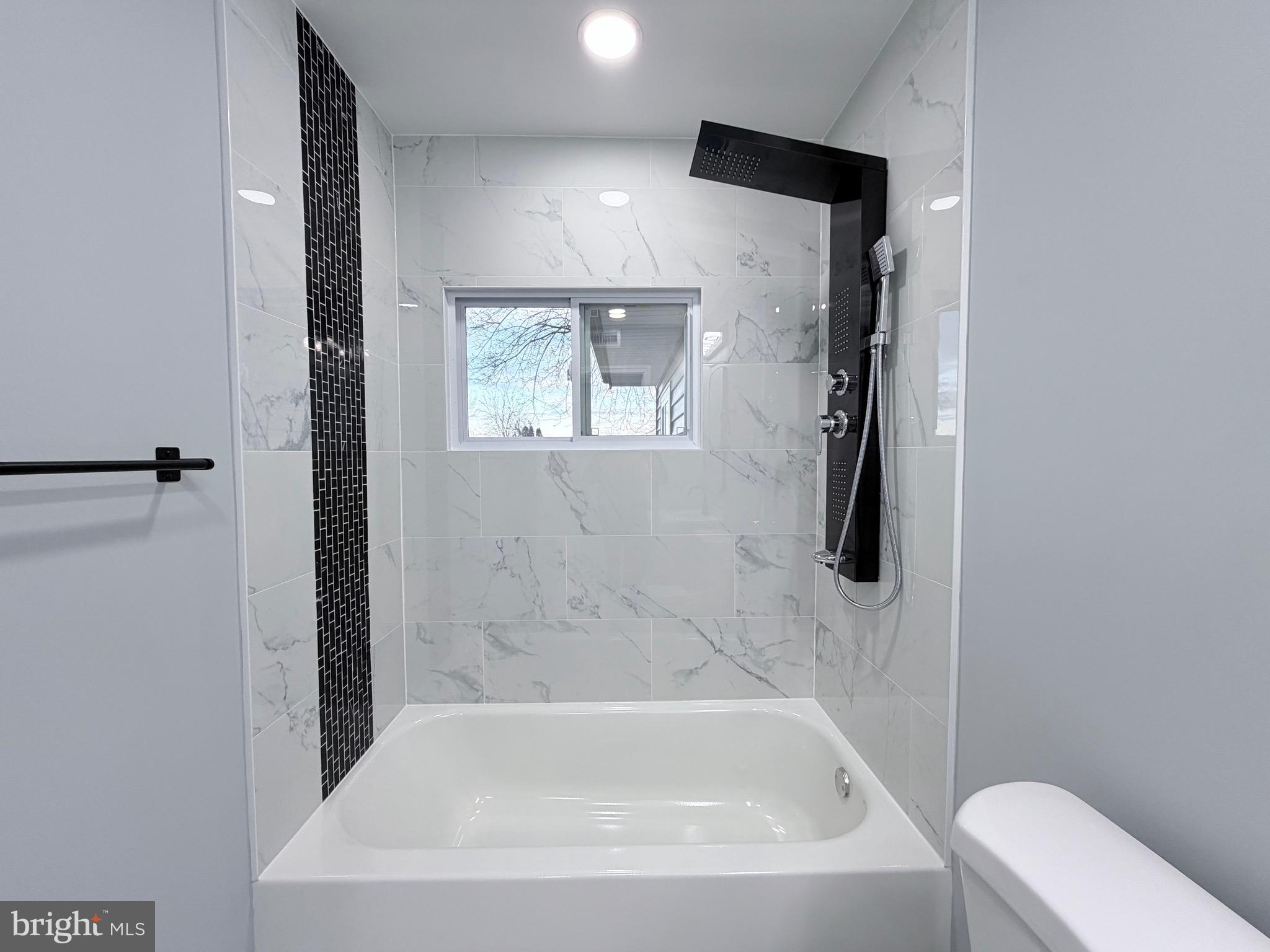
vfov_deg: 85.7
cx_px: 635
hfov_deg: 102.1
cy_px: 476
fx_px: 514
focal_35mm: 14
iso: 160
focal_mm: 2.22
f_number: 2.2
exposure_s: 1/120
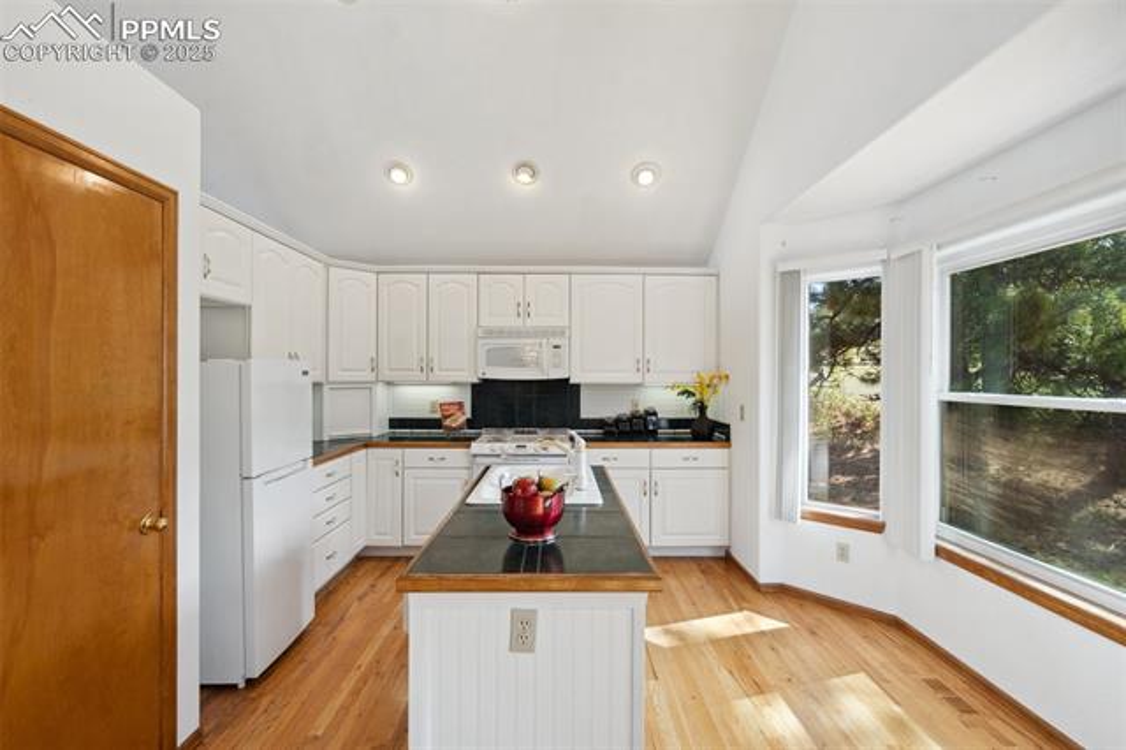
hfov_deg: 96.8
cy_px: 375
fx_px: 500
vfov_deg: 73.7
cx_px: 563
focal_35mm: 16
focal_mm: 16
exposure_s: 1/40
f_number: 7.1
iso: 100
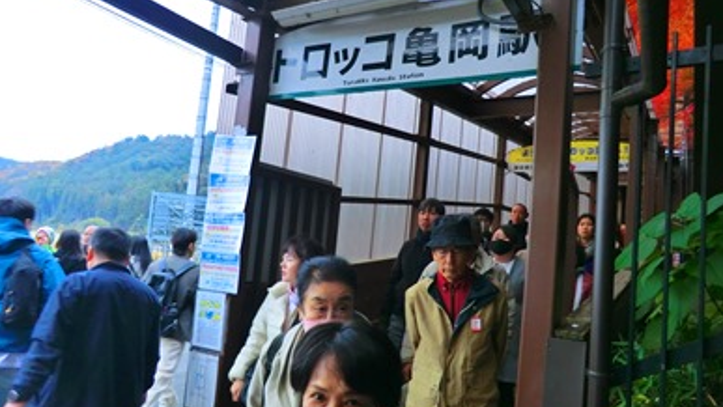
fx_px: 518
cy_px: 204
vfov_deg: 42.9
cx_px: 372
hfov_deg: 69.8
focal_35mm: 27
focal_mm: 4.3
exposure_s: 1/60
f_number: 3.2
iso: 100
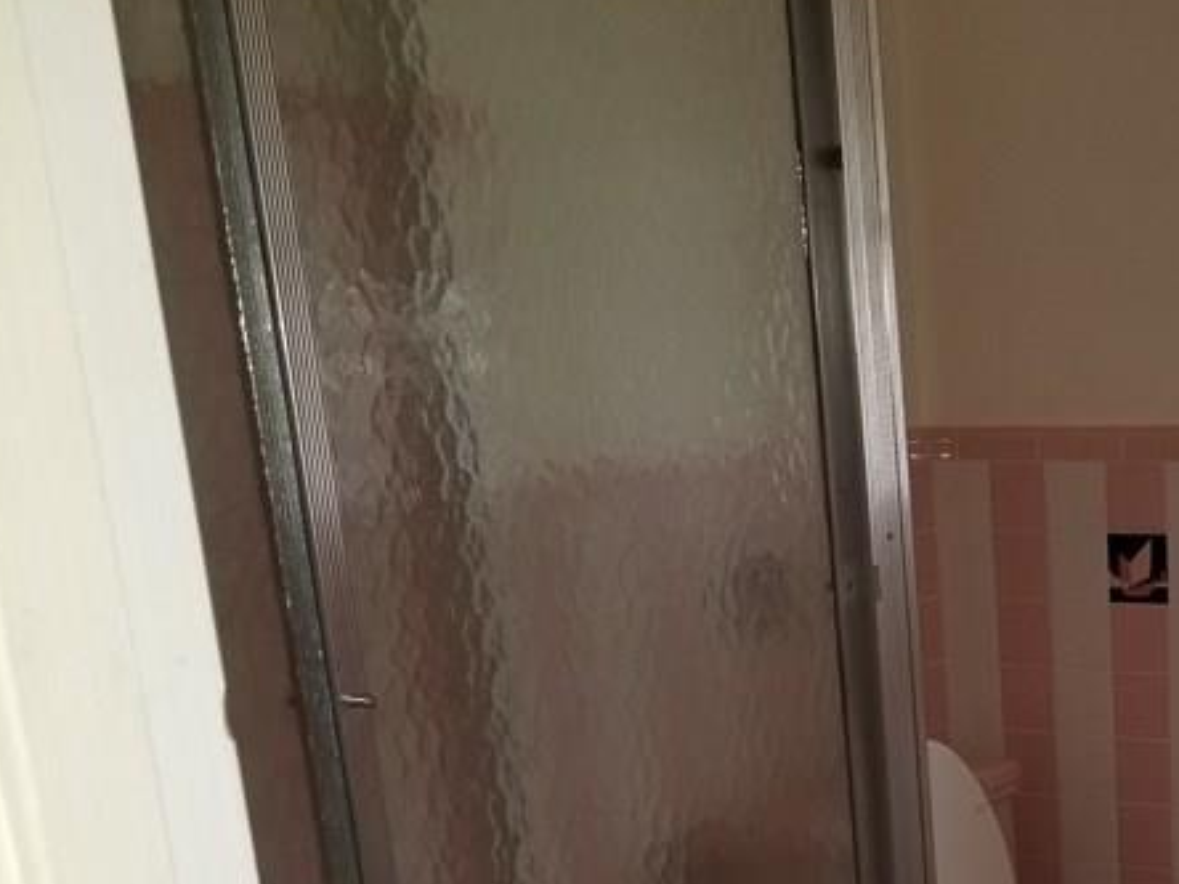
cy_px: 990
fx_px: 2044
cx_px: 1107
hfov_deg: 30.5
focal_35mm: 60
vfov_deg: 22.9
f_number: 1.7
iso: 100
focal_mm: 4.3
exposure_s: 1/24
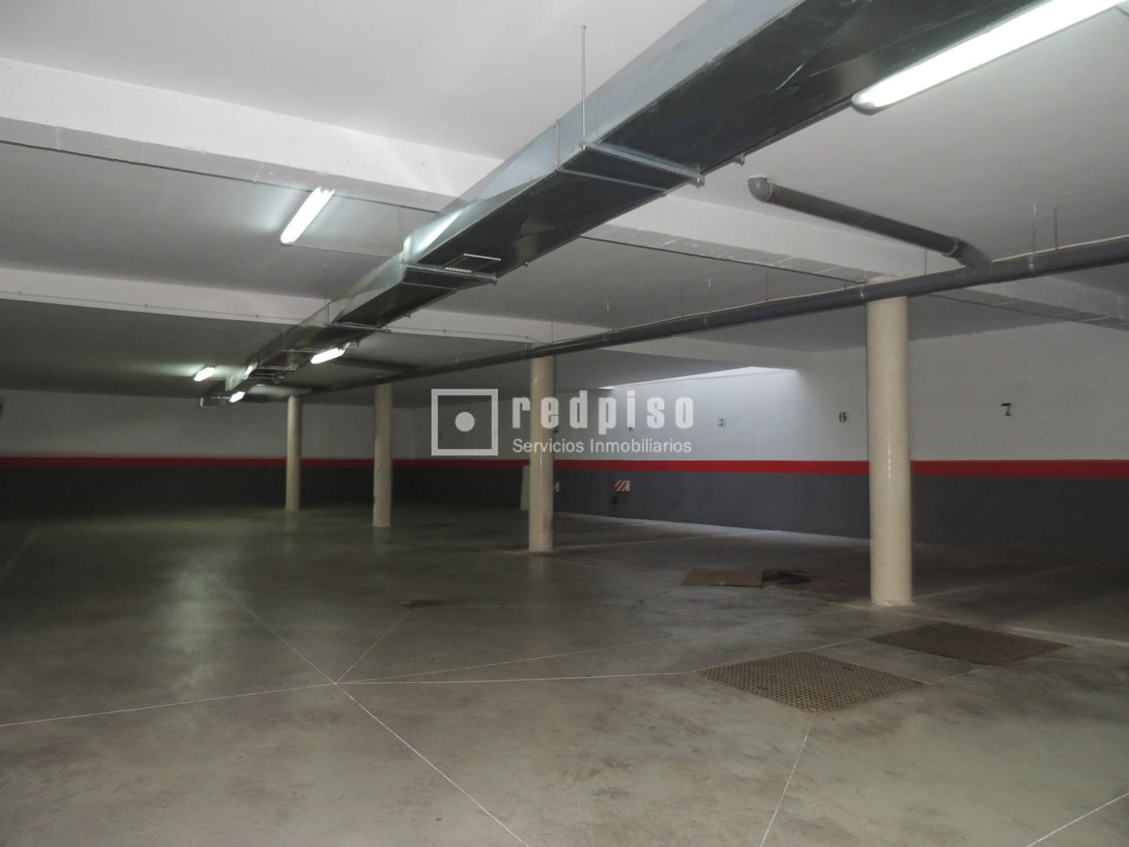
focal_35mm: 24
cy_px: 424
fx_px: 783
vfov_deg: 56.8
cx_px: 564
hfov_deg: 71.6
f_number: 3
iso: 280
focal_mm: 4.3
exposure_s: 1/30
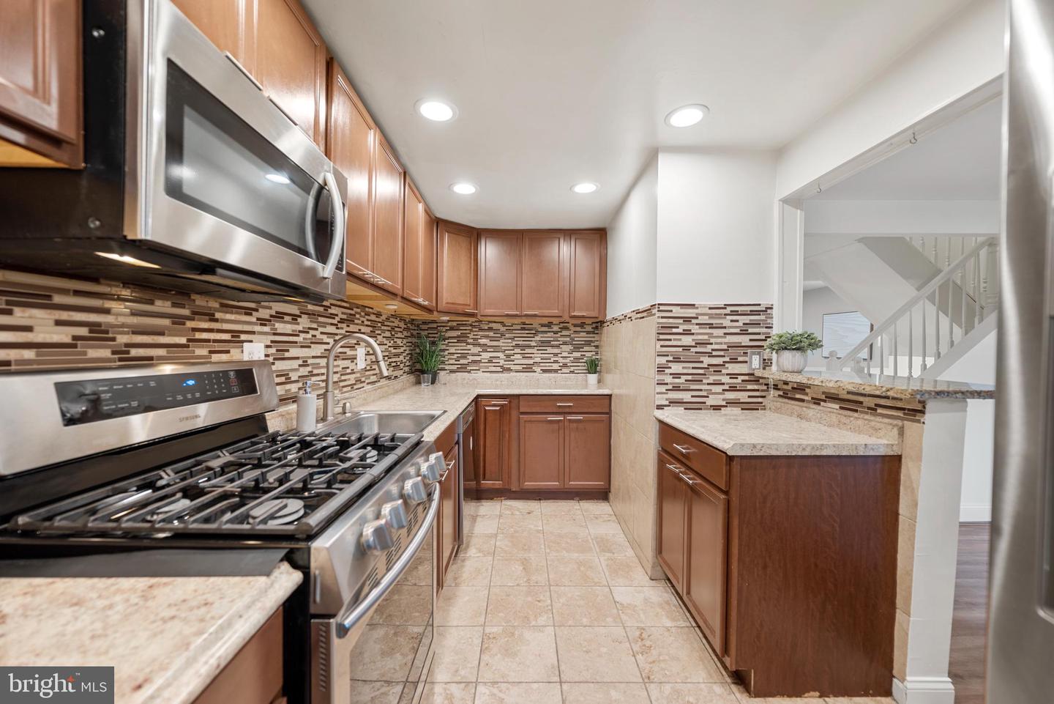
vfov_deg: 81.2
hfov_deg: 104.2
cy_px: 352
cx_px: 527
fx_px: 410
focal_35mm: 14
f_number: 4
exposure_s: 1/8
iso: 100
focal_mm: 14
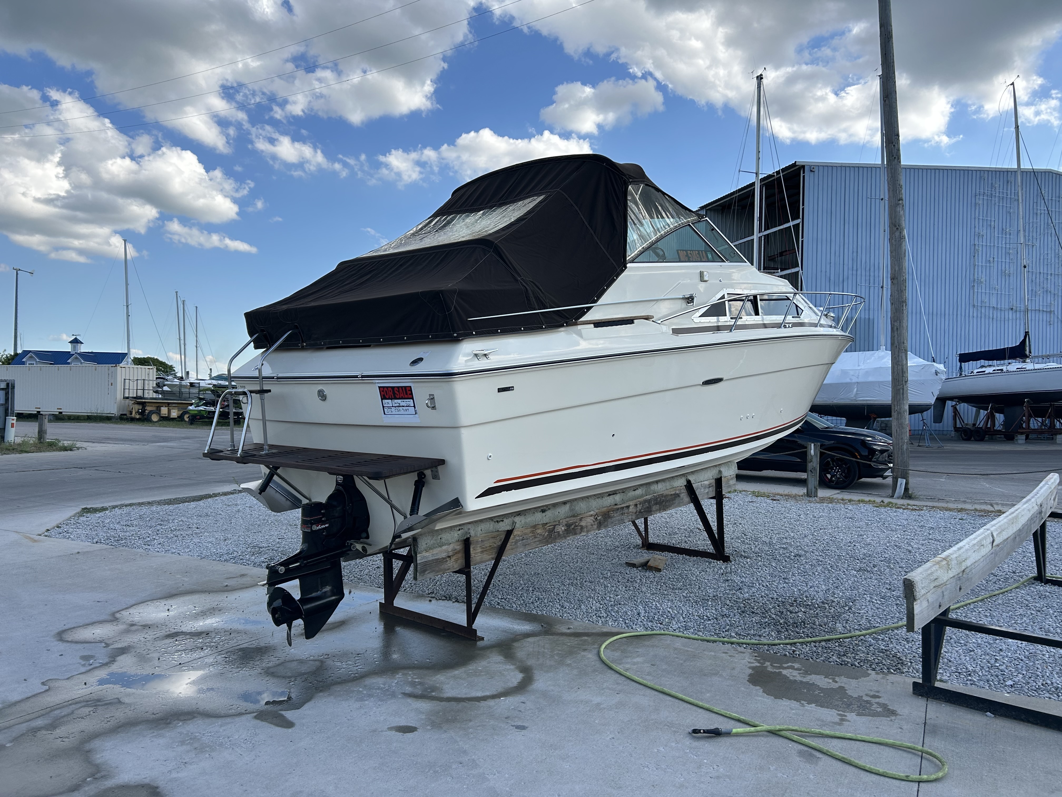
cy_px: 398
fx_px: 798
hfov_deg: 67.3
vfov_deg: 53.1
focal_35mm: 26
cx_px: 531
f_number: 1.5
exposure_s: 1/3165
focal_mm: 5.7
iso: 50
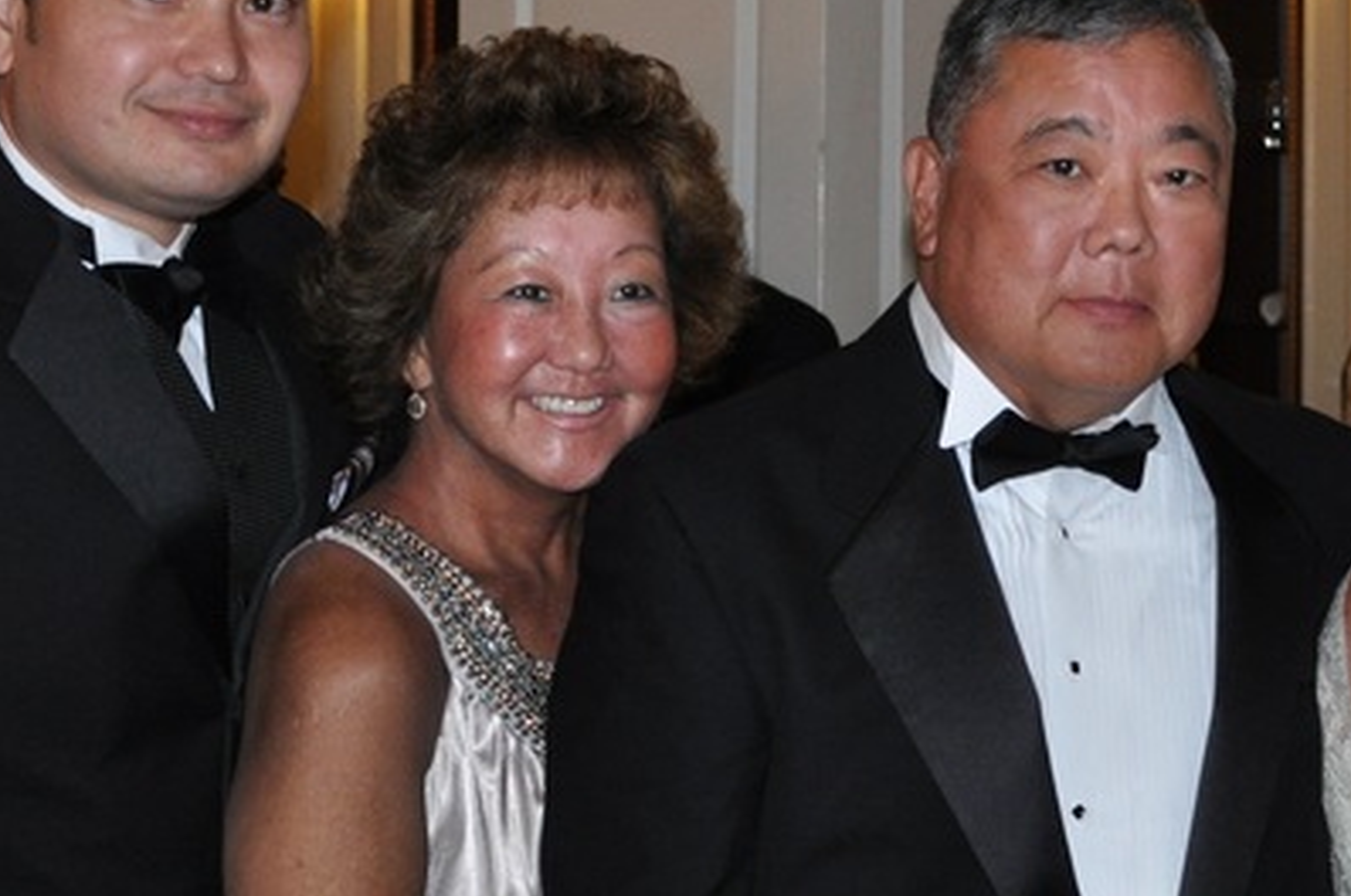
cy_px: 207
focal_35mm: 85
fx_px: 3185
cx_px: 1134
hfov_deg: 23.5
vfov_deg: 15.9
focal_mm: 22
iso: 800
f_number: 3.8
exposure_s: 1/60
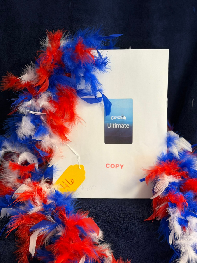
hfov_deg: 30.3
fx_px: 364
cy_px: 132
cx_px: 98
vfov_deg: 39.7
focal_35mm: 48
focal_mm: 6.76
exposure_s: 1/40
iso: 200
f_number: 1.78
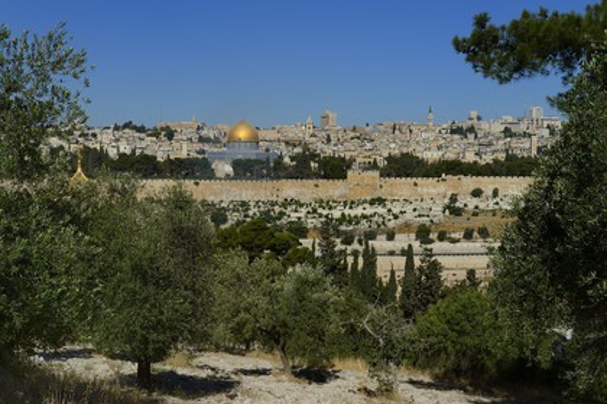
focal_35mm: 50
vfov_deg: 27.0
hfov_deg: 39.6
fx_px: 843
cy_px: 202
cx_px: 304
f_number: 14
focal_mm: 50
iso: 200
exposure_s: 1/200
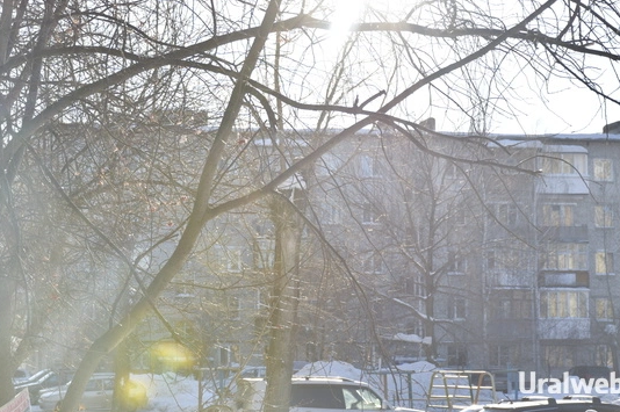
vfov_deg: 11.6
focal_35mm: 118
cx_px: 264
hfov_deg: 17.4
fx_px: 2030
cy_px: 158
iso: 100
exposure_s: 1/250
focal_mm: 60
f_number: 6.3
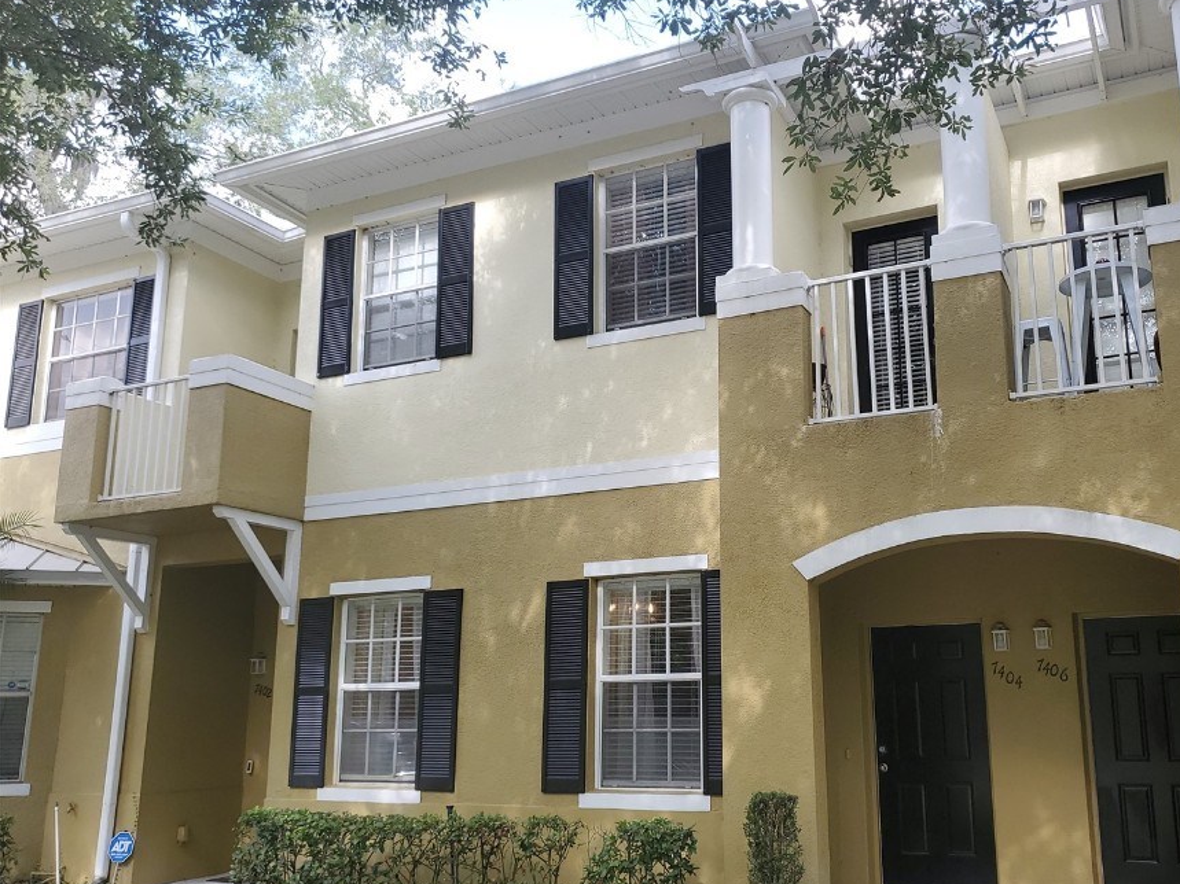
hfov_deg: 57.9
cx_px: 702
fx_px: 1057
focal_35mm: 31
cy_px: 485
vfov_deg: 45.4
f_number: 1.5
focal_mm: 4.3
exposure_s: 1/366
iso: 50
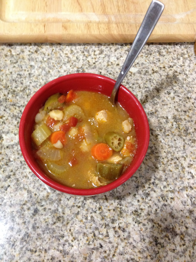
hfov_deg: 40.7
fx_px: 264
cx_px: 98
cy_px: 131
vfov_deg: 52.6
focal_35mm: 35
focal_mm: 4.28
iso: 320
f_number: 2.4
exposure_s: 1/20
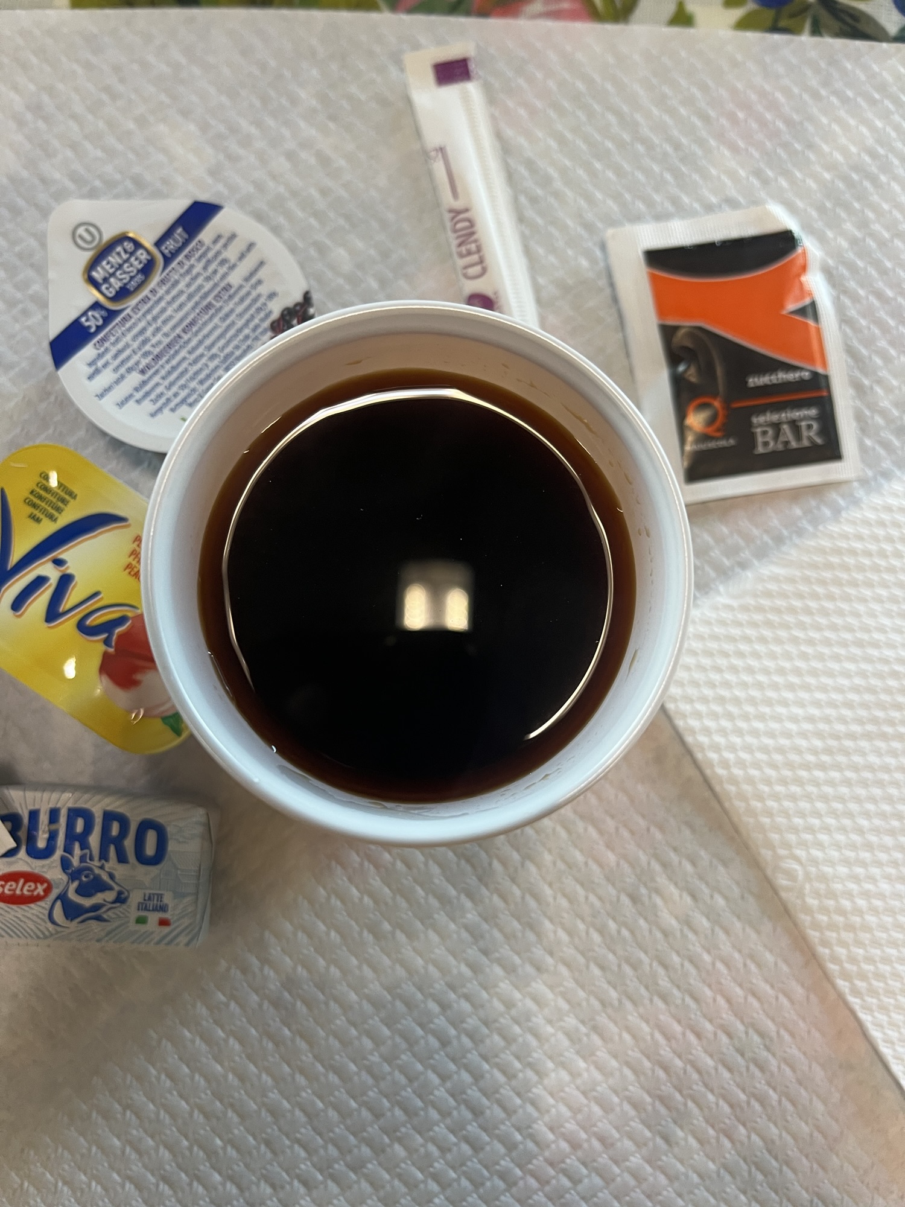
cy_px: 604
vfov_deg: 67.3
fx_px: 906
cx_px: 452
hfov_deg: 53.1
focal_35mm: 26
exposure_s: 1/60
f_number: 1.6
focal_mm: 5.1
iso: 160
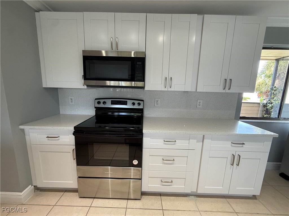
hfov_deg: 102.1
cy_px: 108
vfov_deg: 85.7
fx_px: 117
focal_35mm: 14
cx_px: 144
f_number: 2.2
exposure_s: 1/120
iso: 200
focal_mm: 2.22
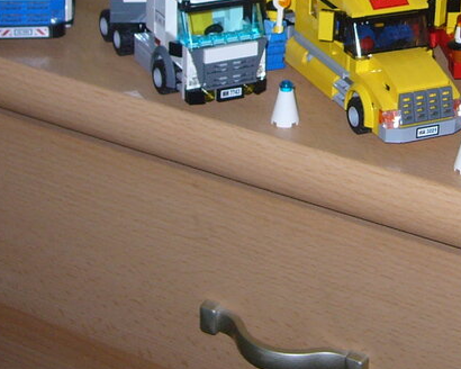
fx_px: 1364
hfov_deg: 18.9
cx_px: 409
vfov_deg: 14.8
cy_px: -84
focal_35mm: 100
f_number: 2.8
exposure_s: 1/60
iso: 100
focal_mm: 5.8
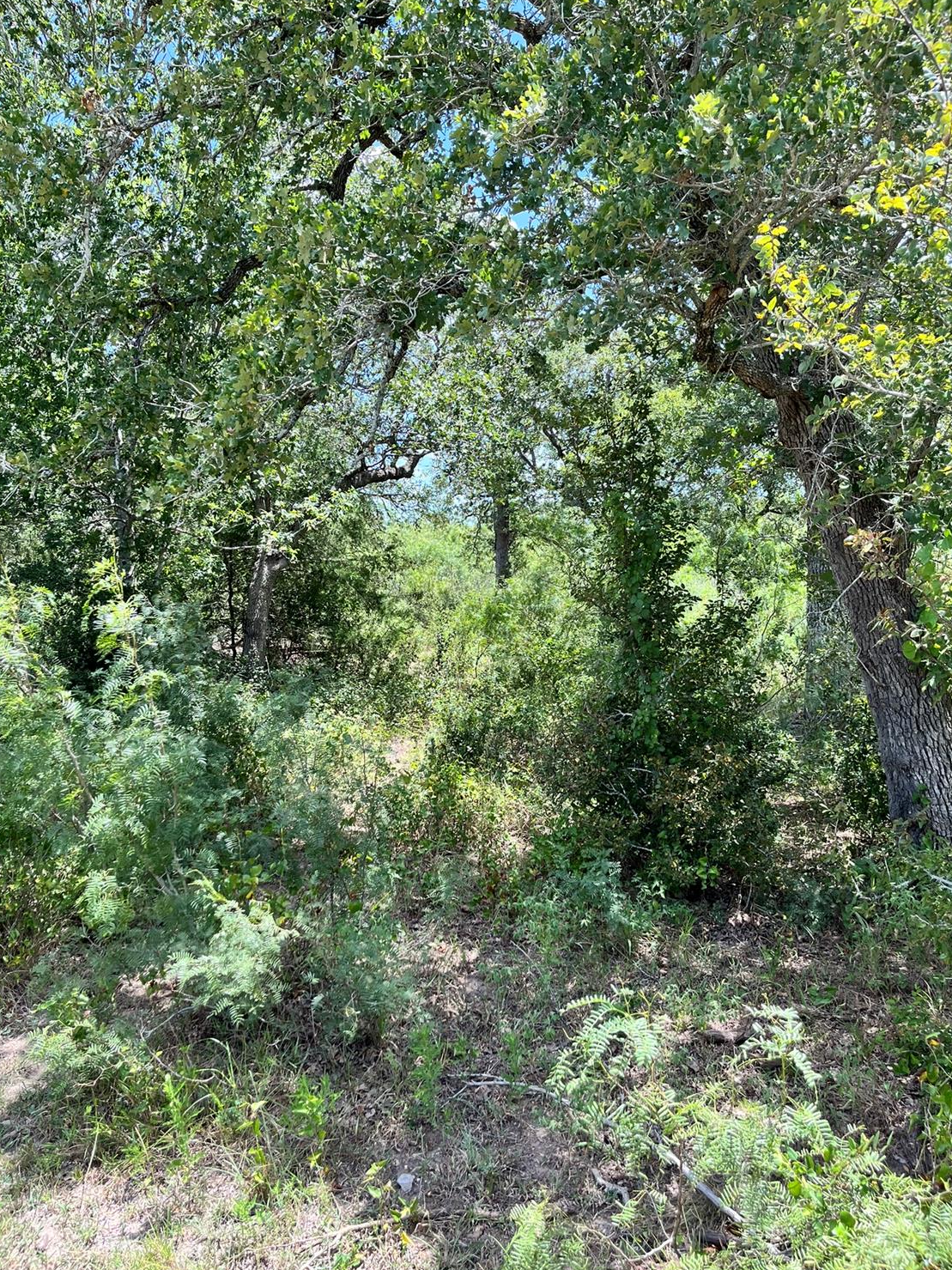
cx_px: 459
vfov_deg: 65.3
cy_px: 648
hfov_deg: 51.3
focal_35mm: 27
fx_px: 990
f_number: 1.6
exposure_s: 1/639
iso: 50
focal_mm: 5.1
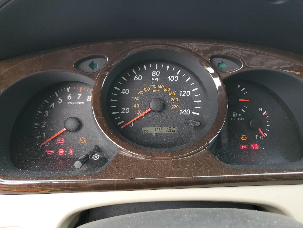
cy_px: 114
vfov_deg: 53.1
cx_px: 152
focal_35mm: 26
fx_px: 228
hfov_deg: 67.3
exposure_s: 1/120
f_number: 1.5
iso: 70
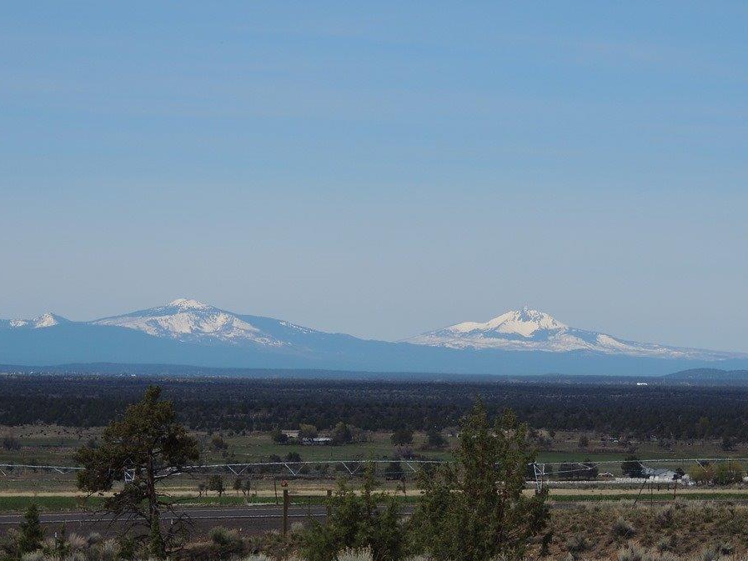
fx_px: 3825
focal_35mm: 177
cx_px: 409
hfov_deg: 11.2
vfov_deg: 8.4
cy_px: 280
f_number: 4.4
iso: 100
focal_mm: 27.6
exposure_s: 1/1250
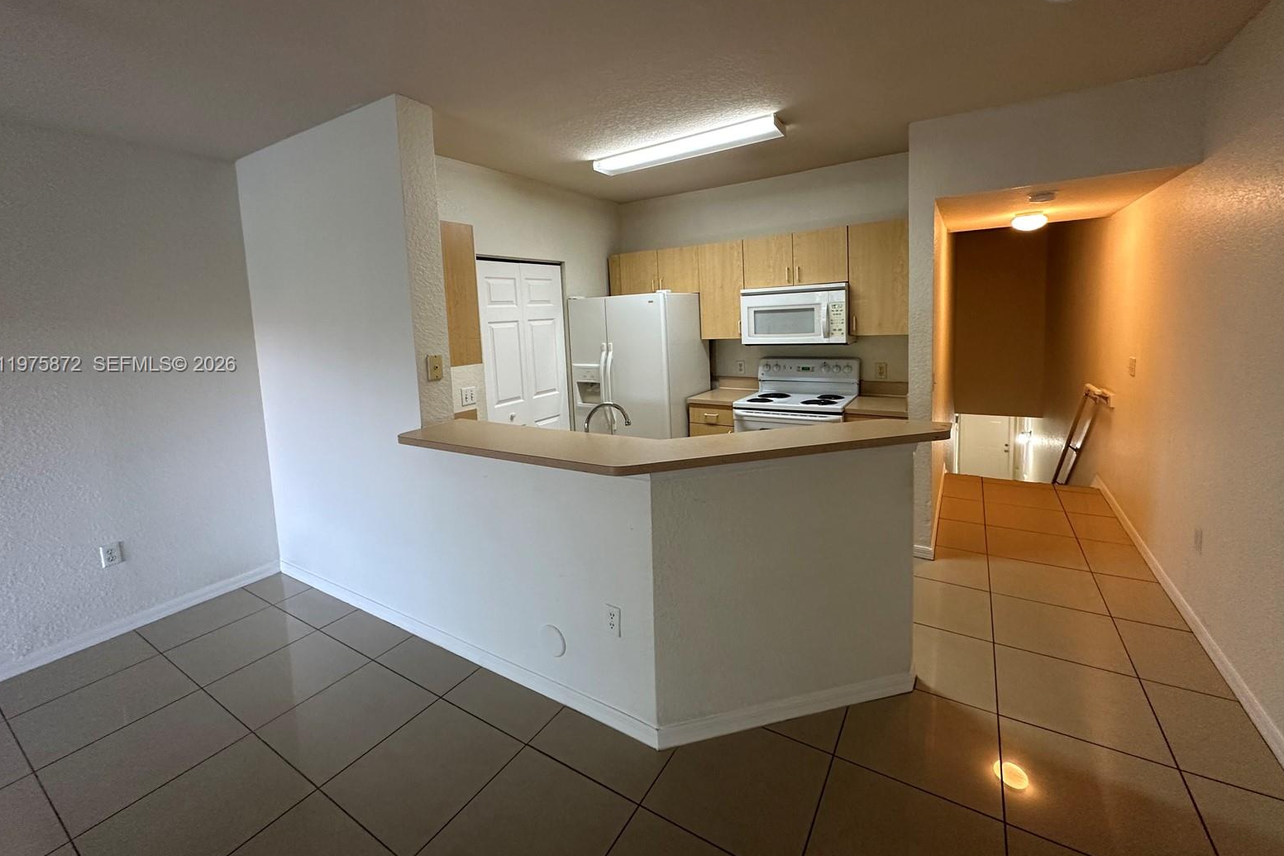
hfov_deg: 100.4
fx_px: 535
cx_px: 640
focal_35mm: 15
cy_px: 366
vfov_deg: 76.8
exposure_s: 1/60
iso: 200
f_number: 2.2
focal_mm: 2.22
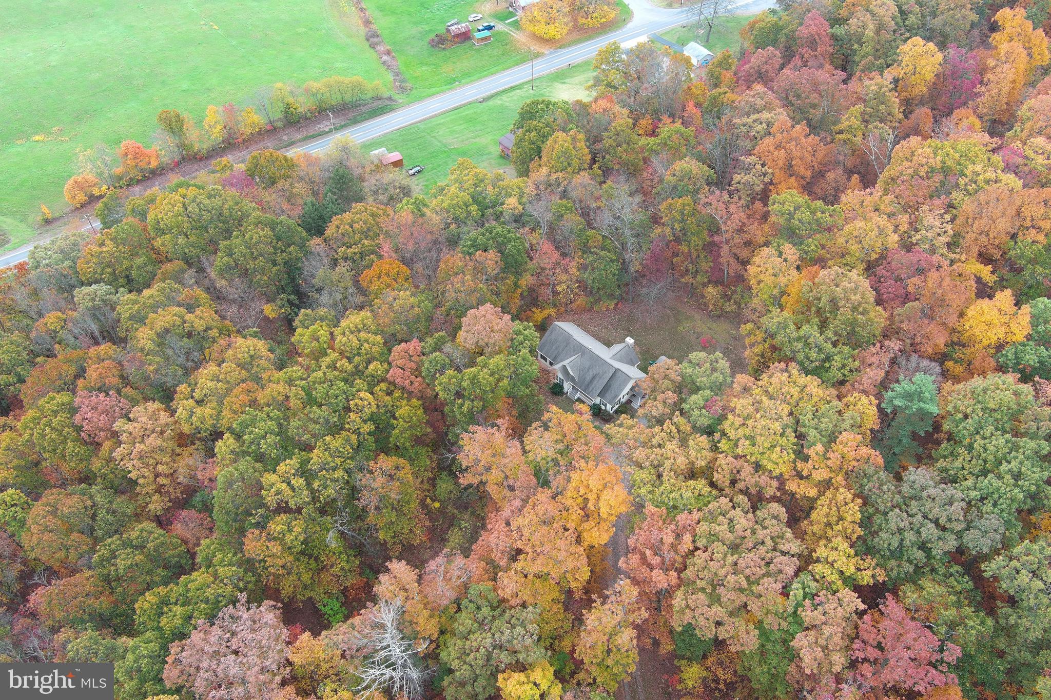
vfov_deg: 45.0
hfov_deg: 63.7
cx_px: 526
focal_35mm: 29
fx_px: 847
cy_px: 350
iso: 100
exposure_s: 1/155
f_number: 2.8
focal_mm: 10.57
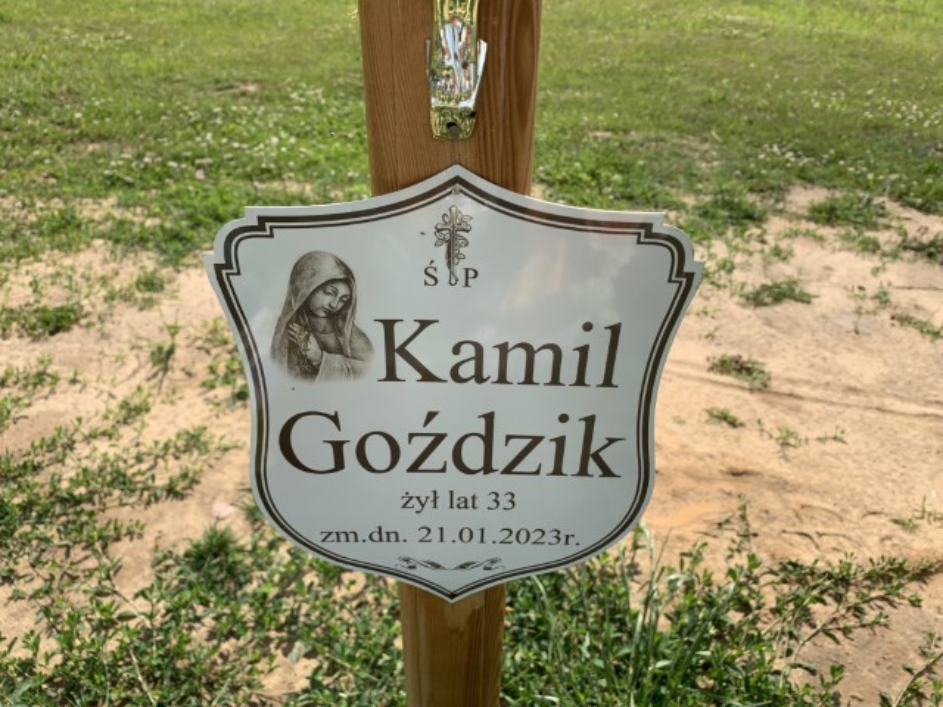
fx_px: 708
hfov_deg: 67.3
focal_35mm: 26
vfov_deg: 53.1
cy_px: 354
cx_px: 472
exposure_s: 1/2481
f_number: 1.8
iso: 25
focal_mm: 4.25
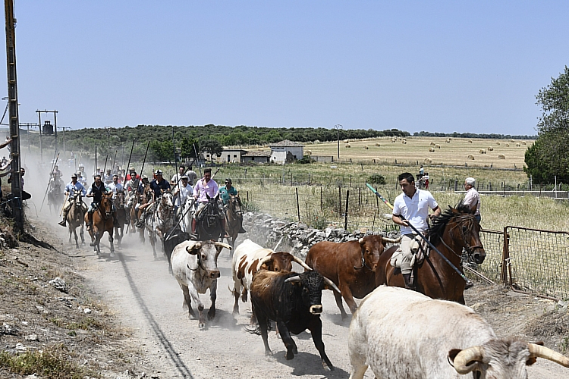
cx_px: 357
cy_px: 247
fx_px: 759
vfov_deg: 27.9
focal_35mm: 48
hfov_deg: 40.8
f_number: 10
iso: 160
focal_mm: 30
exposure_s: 1/400
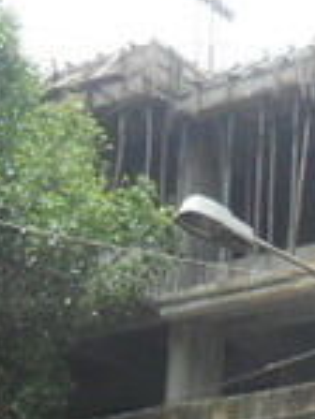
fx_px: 1757
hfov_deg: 9.9
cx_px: 475
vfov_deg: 13.3
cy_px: 461
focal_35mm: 145
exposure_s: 1/350
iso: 100
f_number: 3.5
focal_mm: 4.9
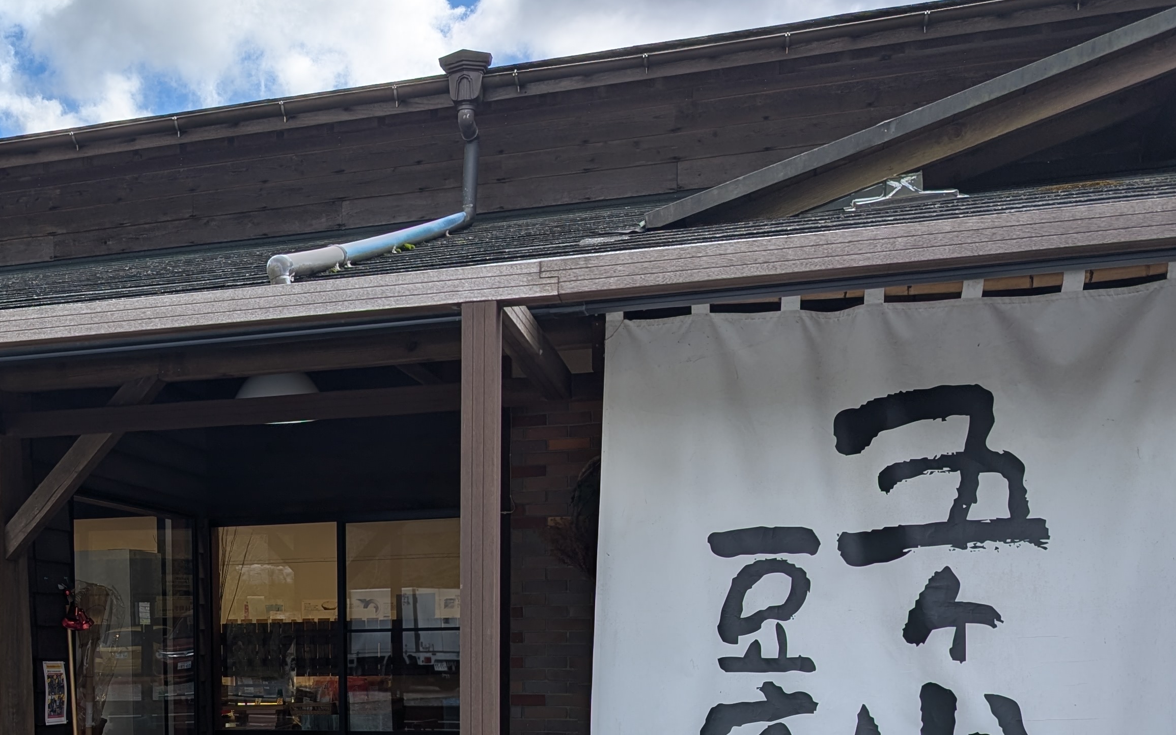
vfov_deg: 27.0
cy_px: 731
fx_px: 1442
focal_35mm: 45
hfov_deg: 42.4
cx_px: 240
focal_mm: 6.9
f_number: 1.68
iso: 16
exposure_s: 1/1159
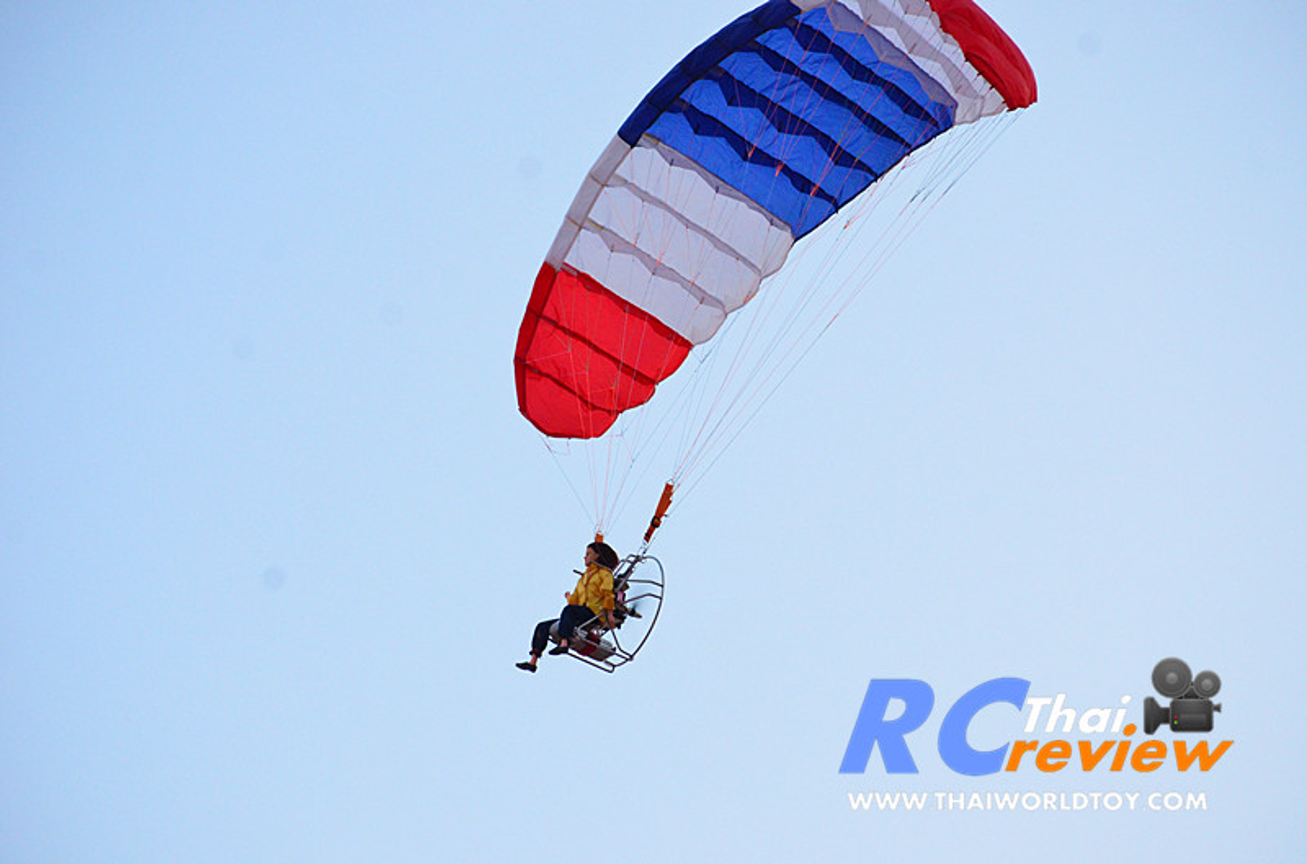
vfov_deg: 8.9
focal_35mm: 153
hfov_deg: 13.5
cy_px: 432
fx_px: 5540
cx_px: 654
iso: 2000
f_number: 7.1
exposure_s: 1/320
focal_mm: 102
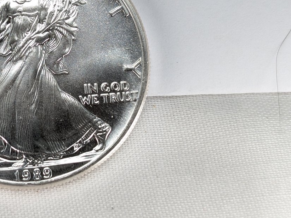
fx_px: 756
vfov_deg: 16.4
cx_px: 45
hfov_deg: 21.4
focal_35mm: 90
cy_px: 71
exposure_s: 1/352
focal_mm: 6.9
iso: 19
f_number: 1.68
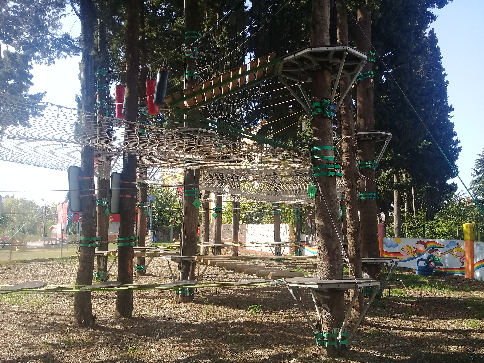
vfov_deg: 45.4
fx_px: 433
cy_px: 182
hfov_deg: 58.4
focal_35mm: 31
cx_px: 242
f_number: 2.2
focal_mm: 3.3
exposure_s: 1/492
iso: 50
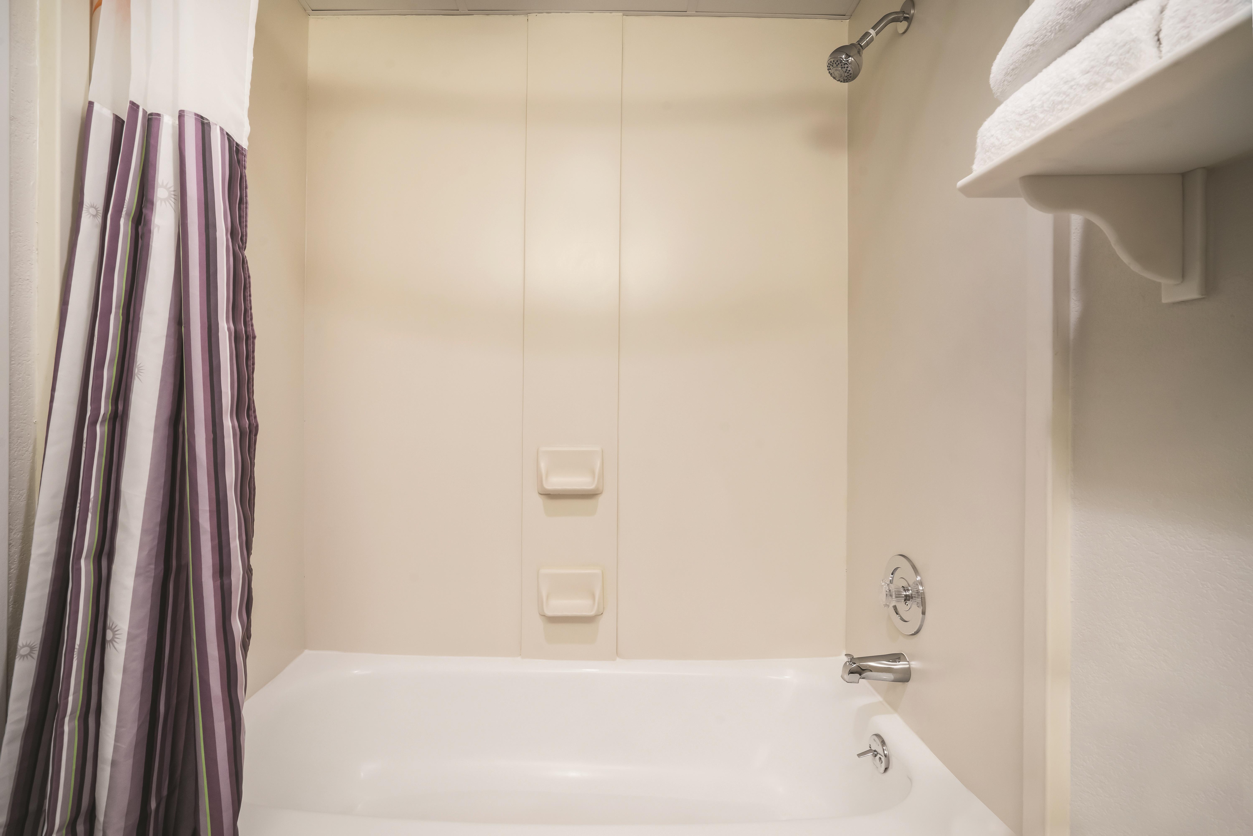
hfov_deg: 96.7
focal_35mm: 16
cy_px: 418
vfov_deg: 73.7
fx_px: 557
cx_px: 626
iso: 200
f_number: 11
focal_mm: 16
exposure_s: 1/1.25
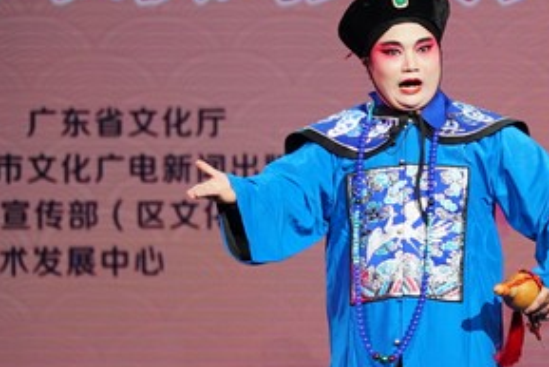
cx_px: 555
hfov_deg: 8.2
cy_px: 261
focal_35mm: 249
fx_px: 3799
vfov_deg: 5.5
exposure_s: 1/125
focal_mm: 80
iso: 200
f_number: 4
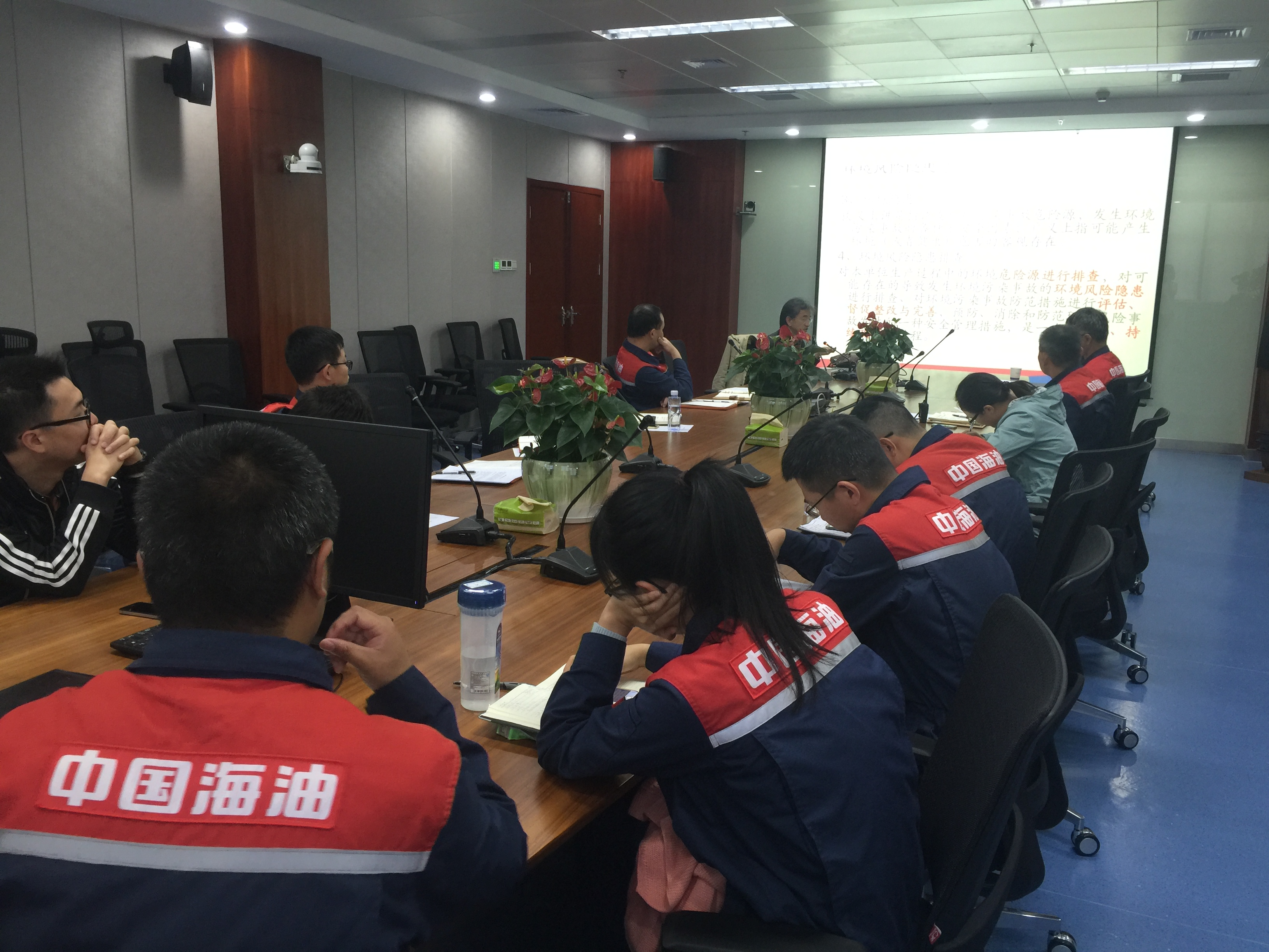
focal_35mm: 29
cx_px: 634
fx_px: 1063
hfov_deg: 61.7
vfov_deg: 48.2
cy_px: 476
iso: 50
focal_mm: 4.15
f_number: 2.2
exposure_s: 1/17
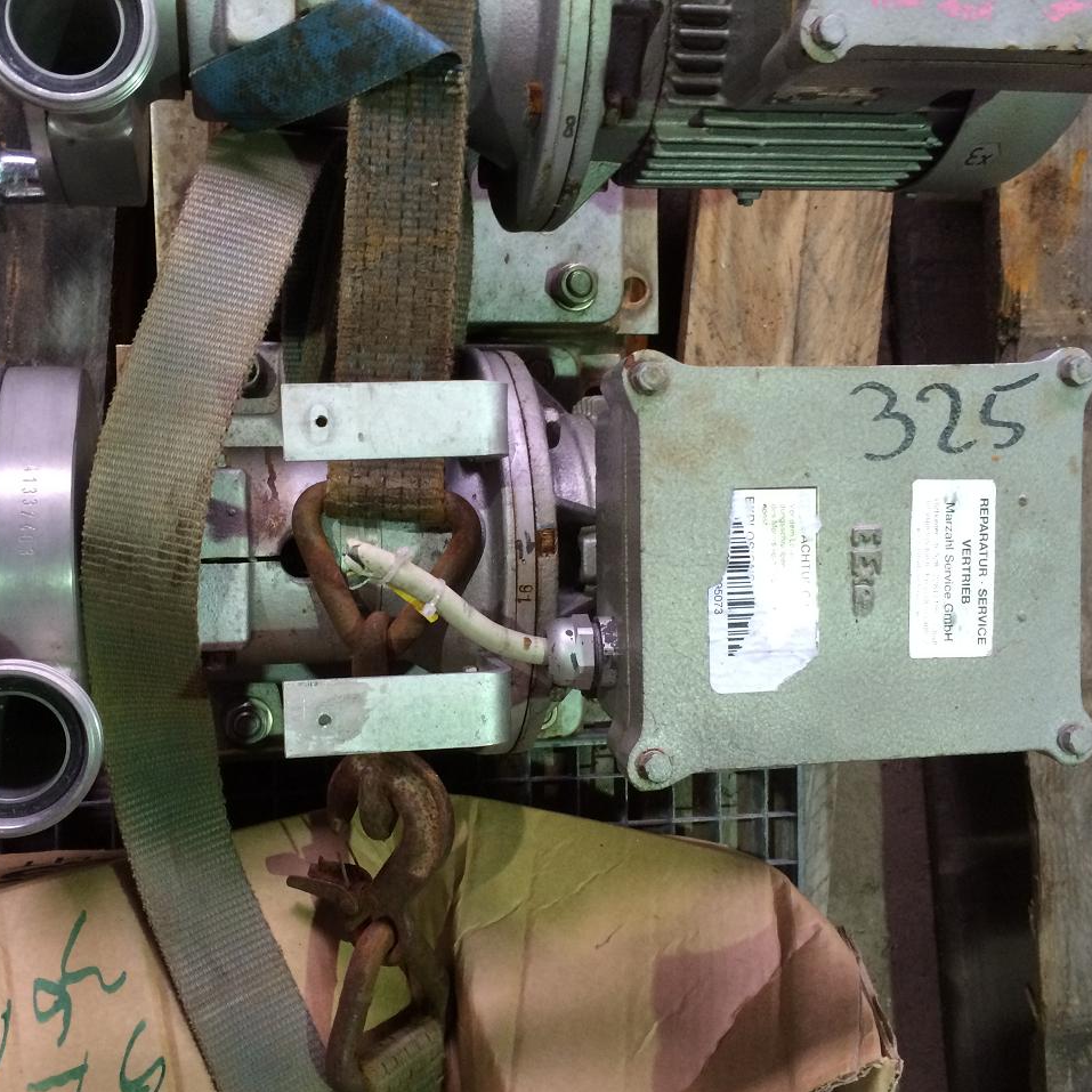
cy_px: 558
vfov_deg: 47.2
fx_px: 1249
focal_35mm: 35
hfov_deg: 47.2
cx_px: 495
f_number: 2.2
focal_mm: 4.15
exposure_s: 1/33
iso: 200
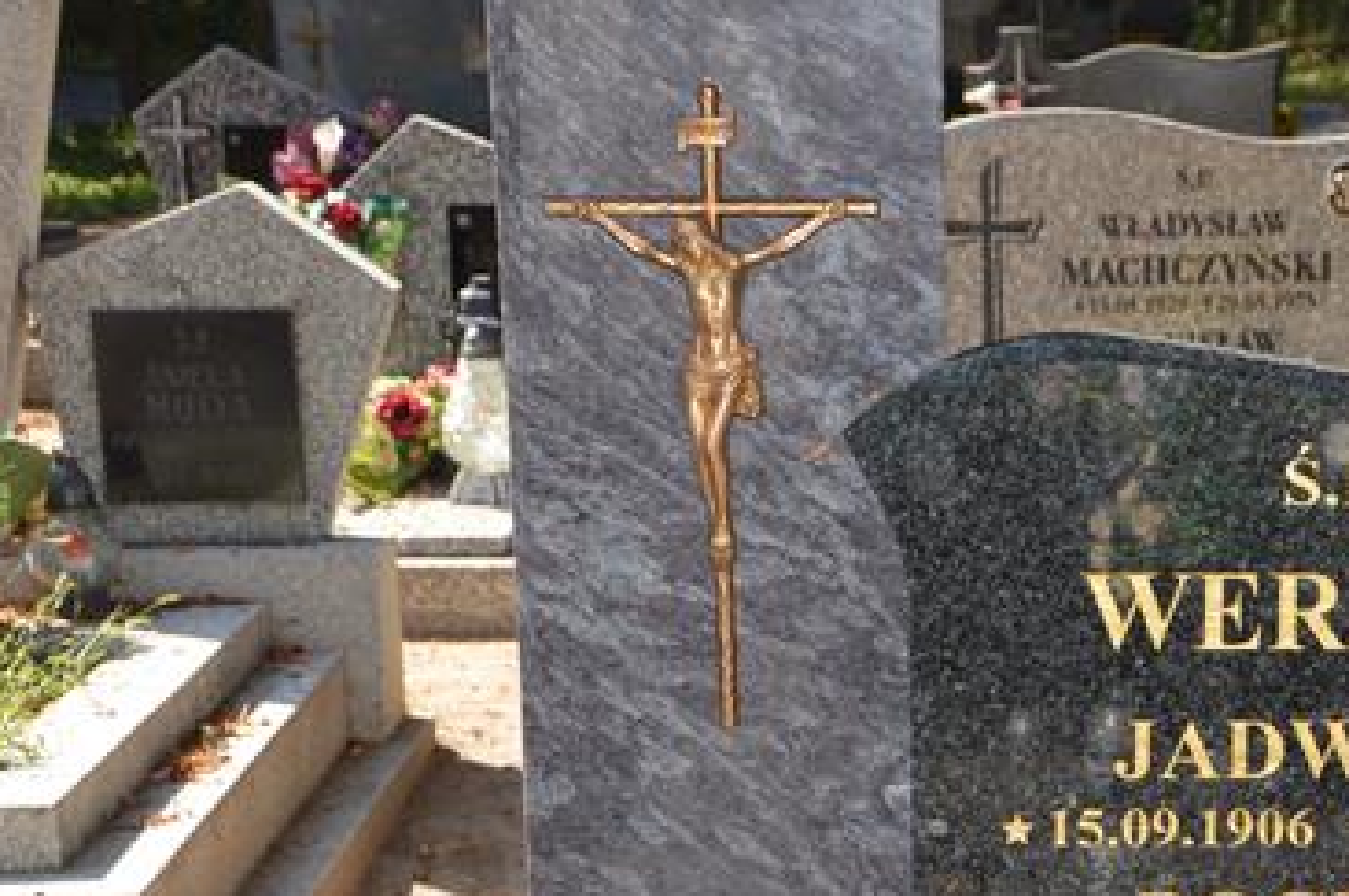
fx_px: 3143
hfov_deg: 23.9
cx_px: 1080
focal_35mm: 84
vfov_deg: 16.1
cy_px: 715
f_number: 4.5
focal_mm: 32
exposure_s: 1/200
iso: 100
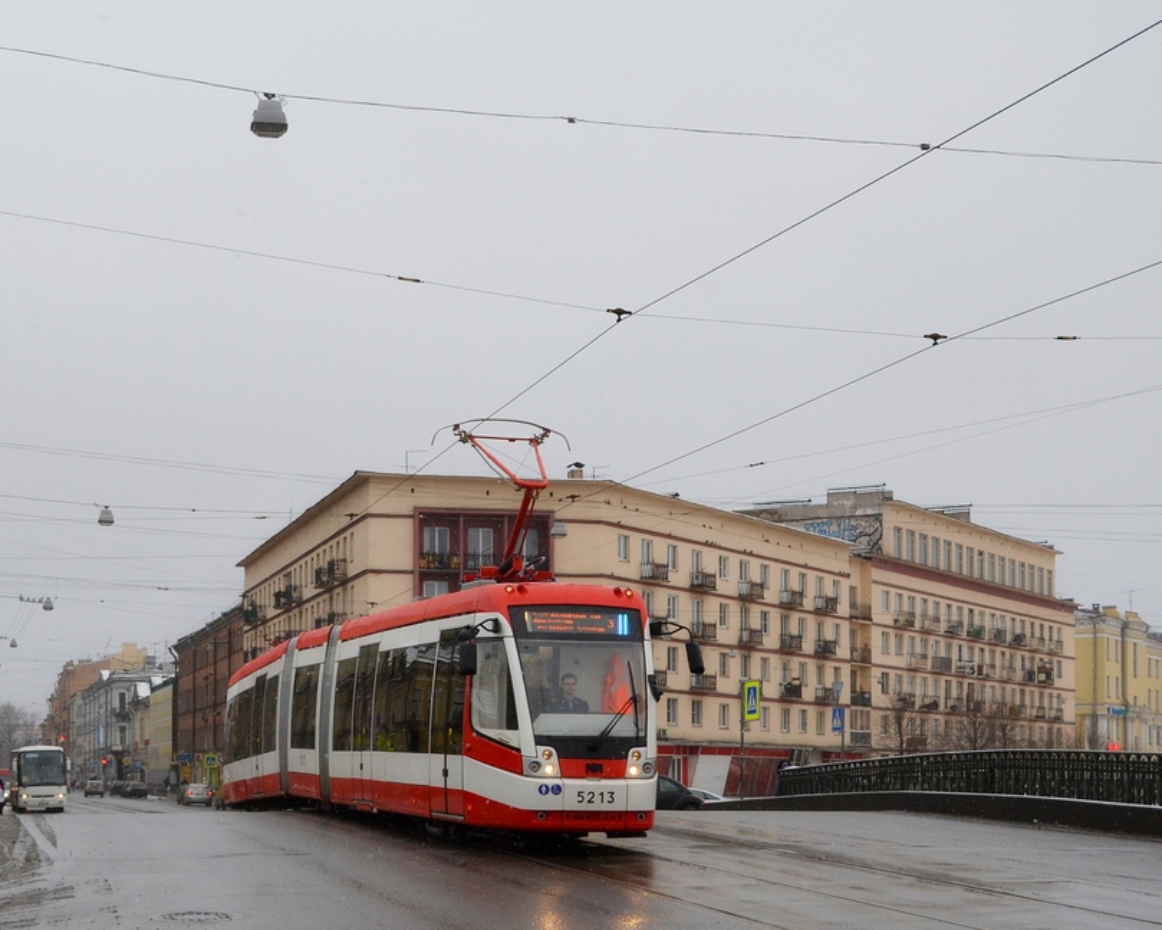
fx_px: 1719
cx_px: 478
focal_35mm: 50
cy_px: 484
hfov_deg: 37.2
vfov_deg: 30.2
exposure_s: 1/640
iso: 400
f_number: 4.5
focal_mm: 28
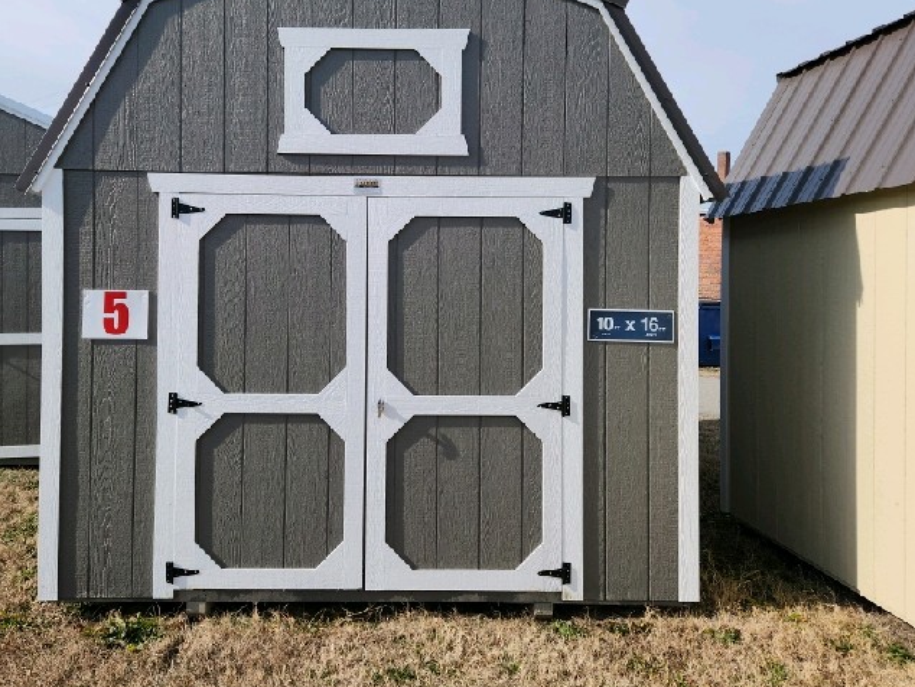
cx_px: 391
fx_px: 767
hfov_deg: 61.4
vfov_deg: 48.0
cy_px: 281
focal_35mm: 29
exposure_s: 1/2000
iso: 20
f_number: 1.8
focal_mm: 5.4
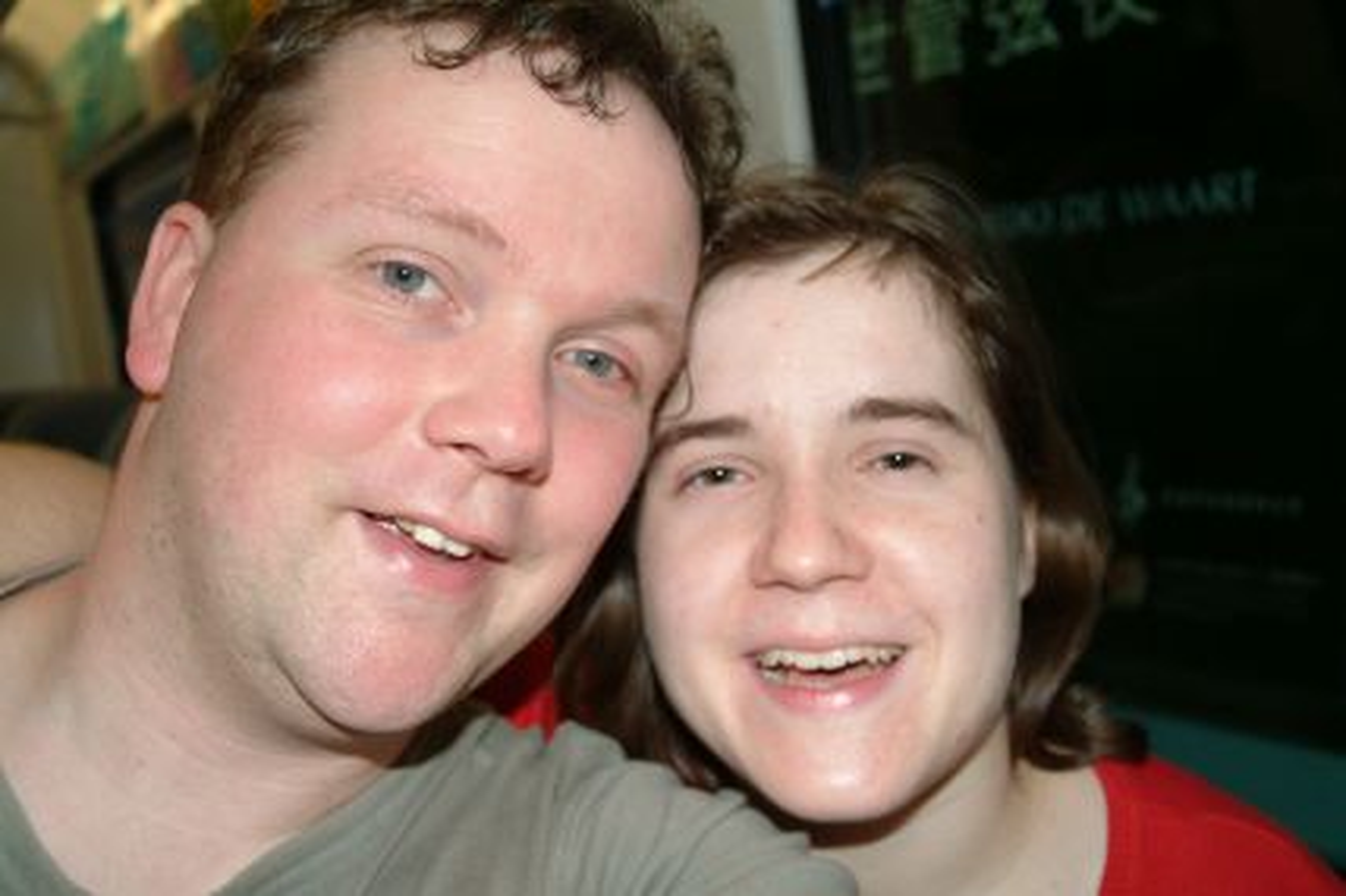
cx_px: 673
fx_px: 1458
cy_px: 448
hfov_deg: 49.6
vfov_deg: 34.2
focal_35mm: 39
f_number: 4
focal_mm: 26
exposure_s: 1/60
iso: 160
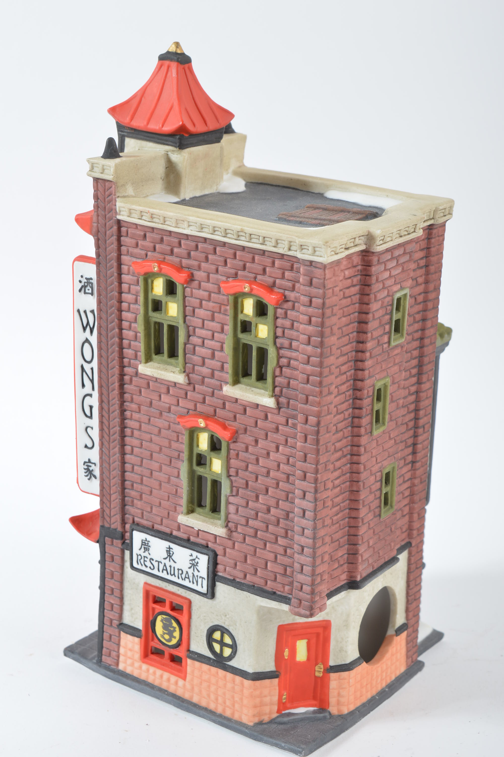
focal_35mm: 78
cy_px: 378
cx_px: 252
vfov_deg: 26.0
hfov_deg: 17.5
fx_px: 1641
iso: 100
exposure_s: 1/160
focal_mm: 52
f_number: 11
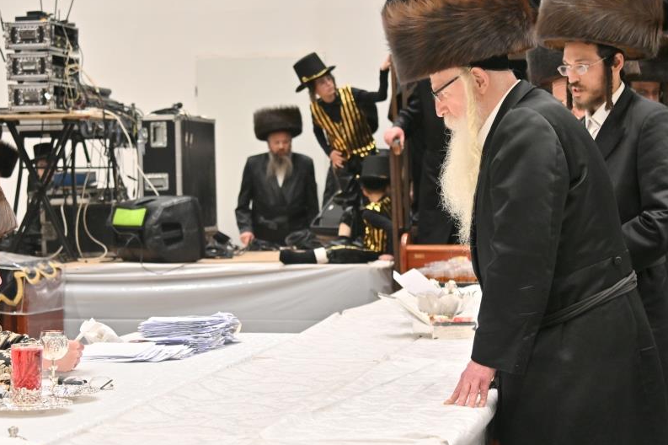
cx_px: 238
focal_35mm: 93
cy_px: 255
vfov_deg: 14.7
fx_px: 1725
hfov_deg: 21.9
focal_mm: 48
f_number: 4
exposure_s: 1/200
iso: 320
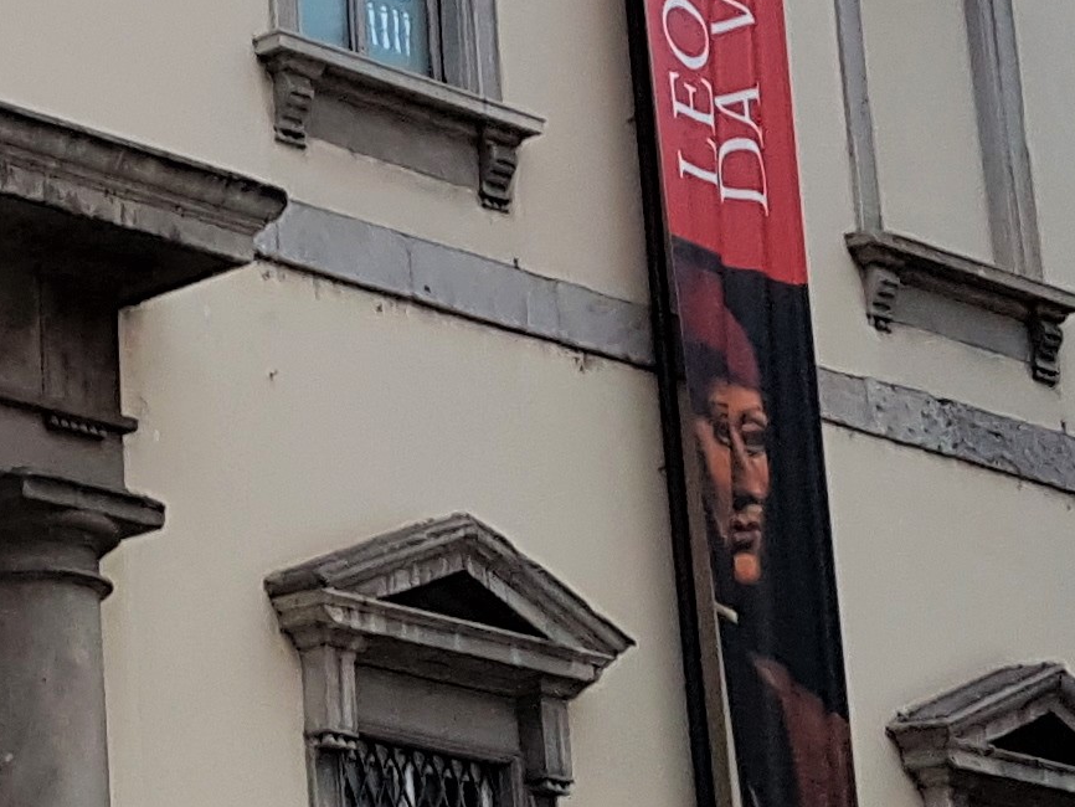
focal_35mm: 121
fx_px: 3759
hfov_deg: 15.6
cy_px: 143
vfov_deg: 12.2
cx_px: -286
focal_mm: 4.2
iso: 64
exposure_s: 1/50
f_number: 1.7
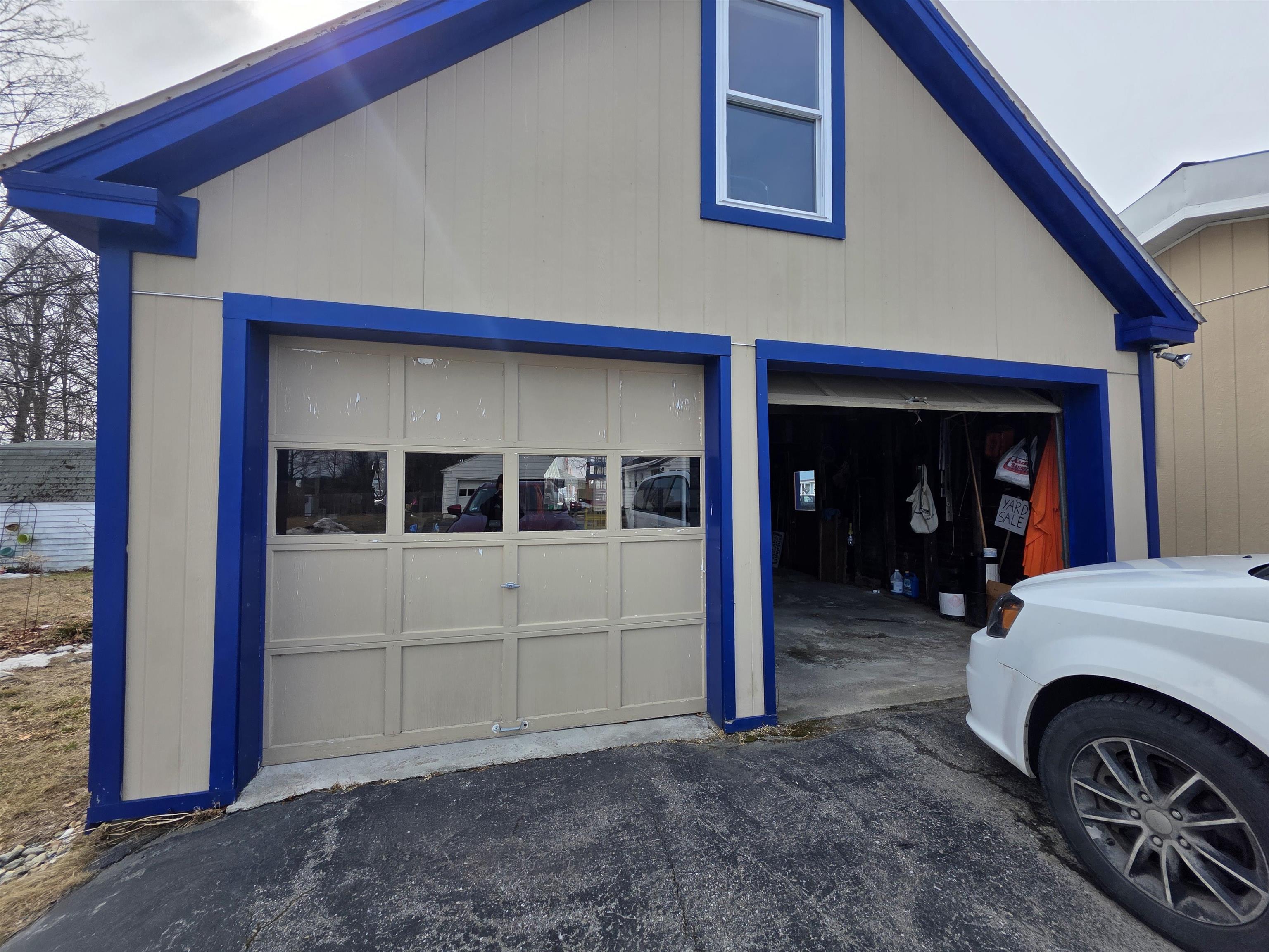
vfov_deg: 89.9
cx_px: 634
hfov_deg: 106.2
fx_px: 477
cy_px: 476
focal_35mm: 13
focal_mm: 2.2
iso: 40
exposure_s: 1/1157
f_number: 1.9
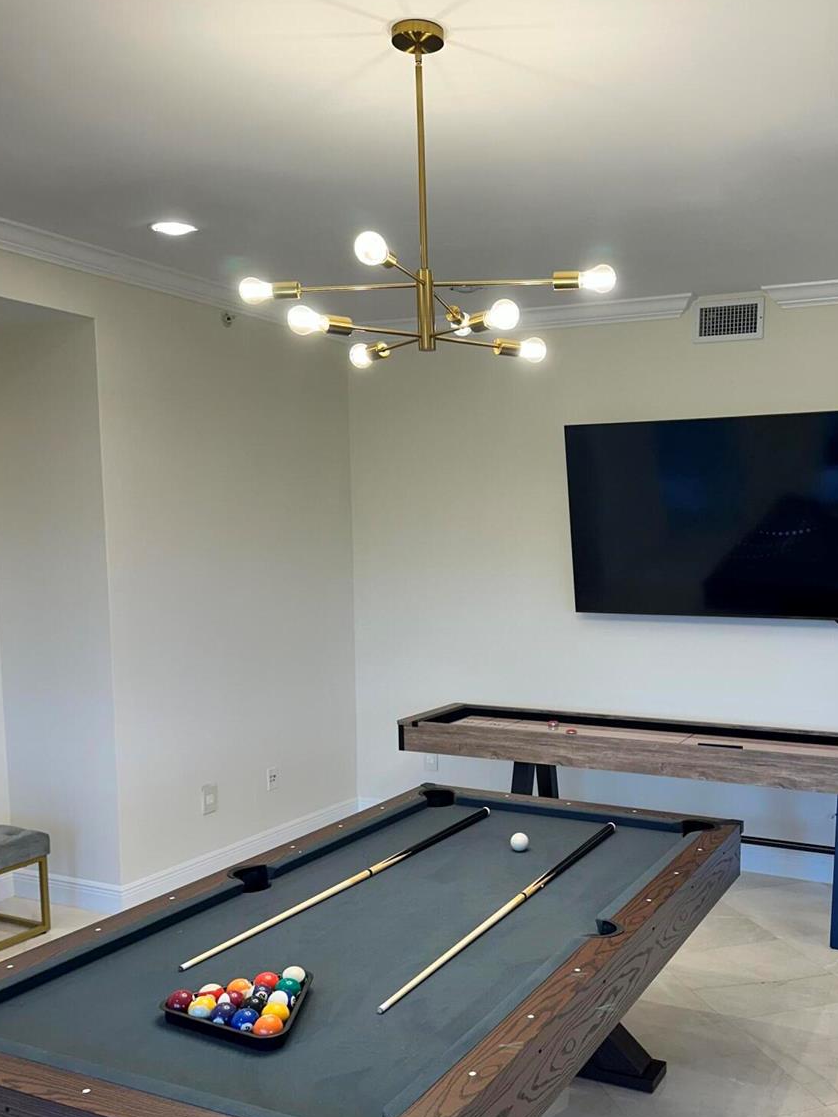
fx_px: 1065
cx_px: 563
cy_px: 658
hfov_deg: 42.3
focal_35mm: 33
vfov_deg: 55.0
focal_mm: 6.86
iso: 80
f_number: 1.78
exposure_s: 1/120
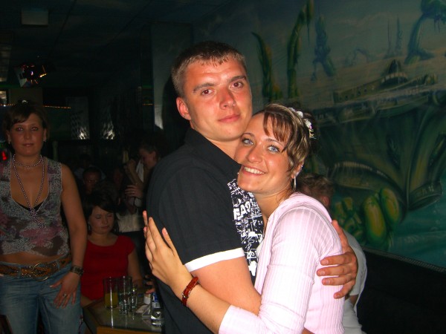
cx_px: 223
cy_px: 167
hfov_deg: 49.0
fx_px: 490
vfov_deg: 37.7
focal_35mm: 38
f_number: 2.8
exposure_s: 1/60
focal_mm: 7.9
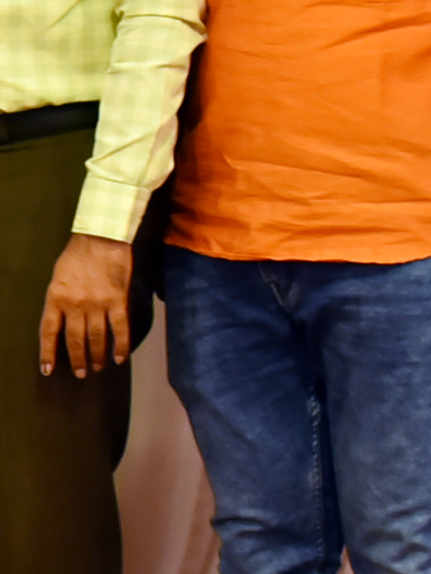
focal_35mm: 216
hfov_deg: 6.2
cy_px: 46
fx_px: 3584
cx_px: -964
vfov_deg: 9.1
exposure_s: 1/160
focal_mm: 31
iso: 800
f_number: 4
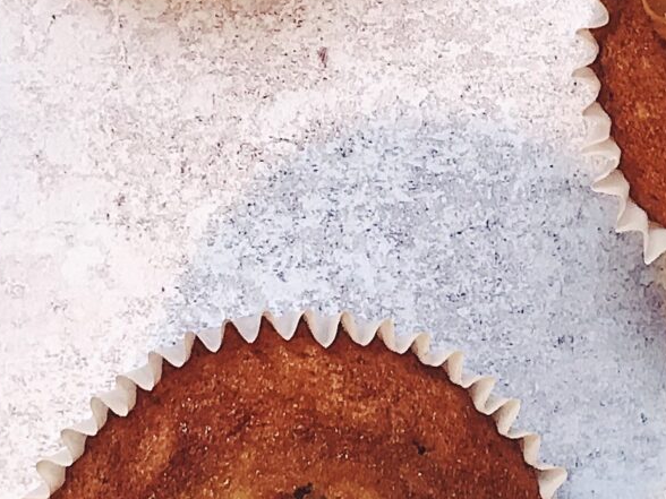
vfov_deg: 11.7
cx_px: 364
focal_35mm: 122
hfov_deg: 16.1
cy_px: -207
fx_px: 2347
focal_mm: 3.99
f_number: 1.8
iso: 25
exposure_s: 1/33
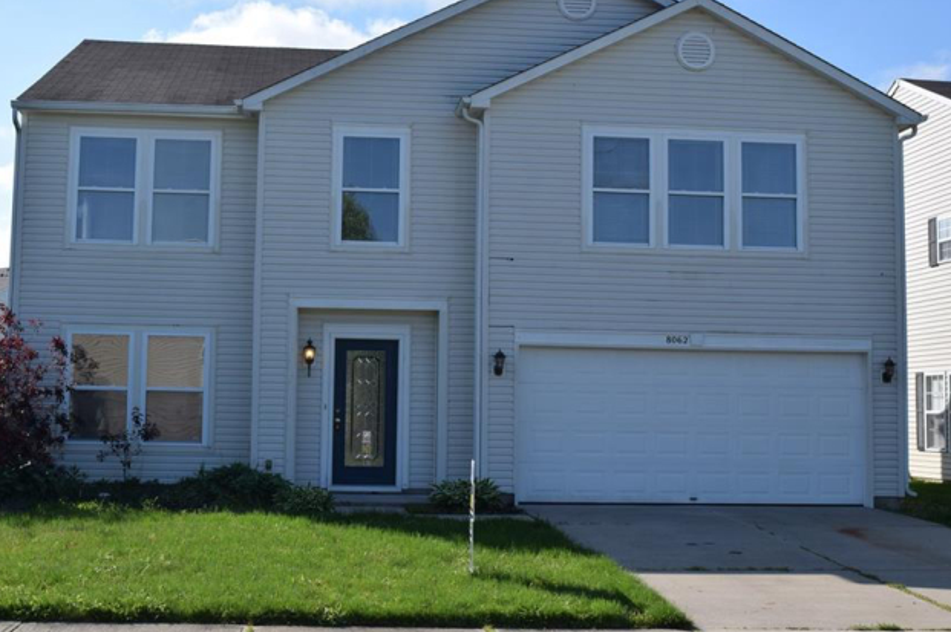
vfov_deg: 25.6
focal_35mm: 53
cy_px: 285
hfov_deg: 37.8
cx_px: 419
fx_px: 1388
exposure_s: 1/500
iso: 200
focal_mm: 29
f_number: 8
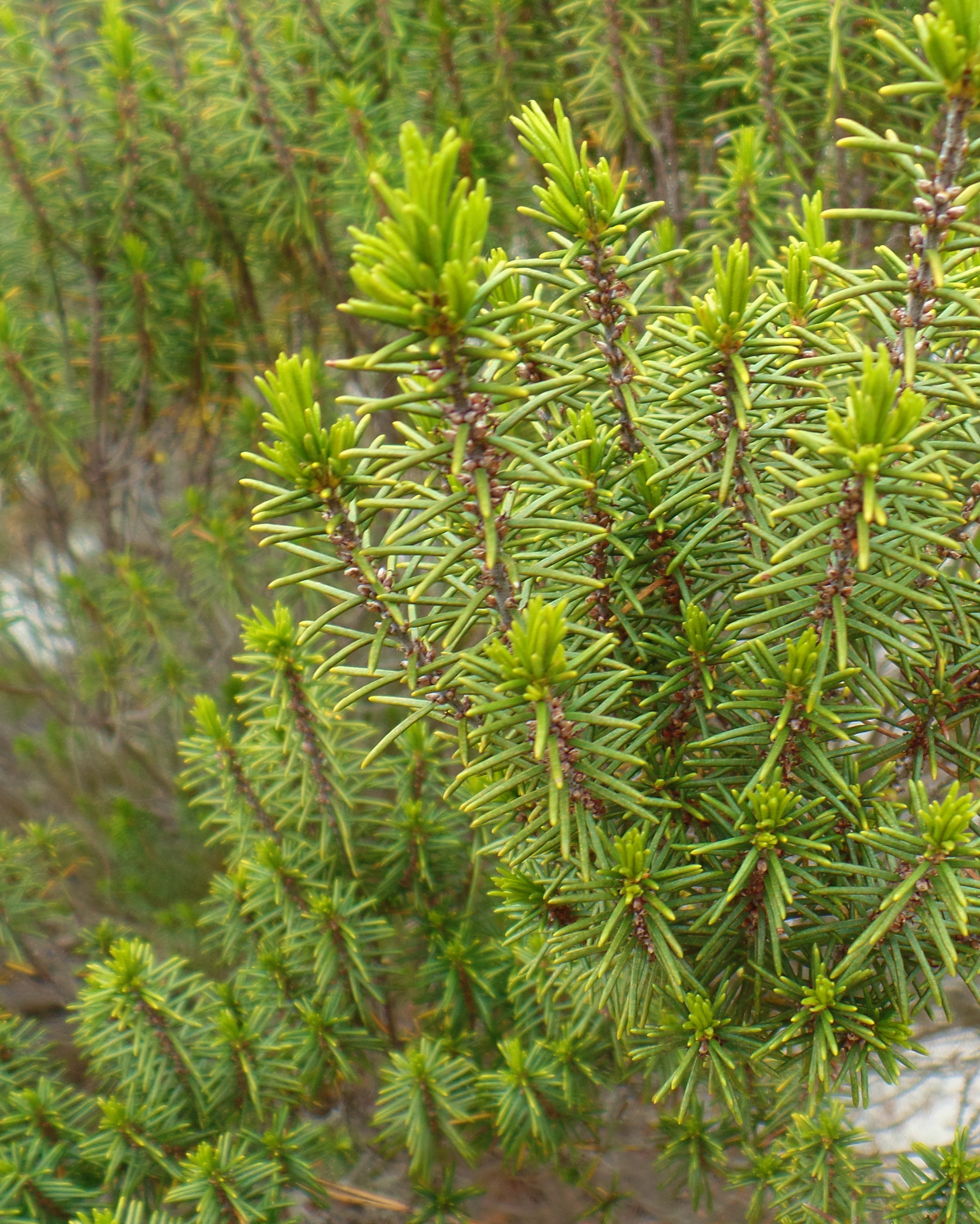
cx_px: 759
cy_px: 614
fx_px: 1342
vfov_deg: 49.1
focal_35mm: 37
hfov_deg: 38.9
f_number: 3.3
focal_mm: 5
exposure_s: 1/90
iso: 80
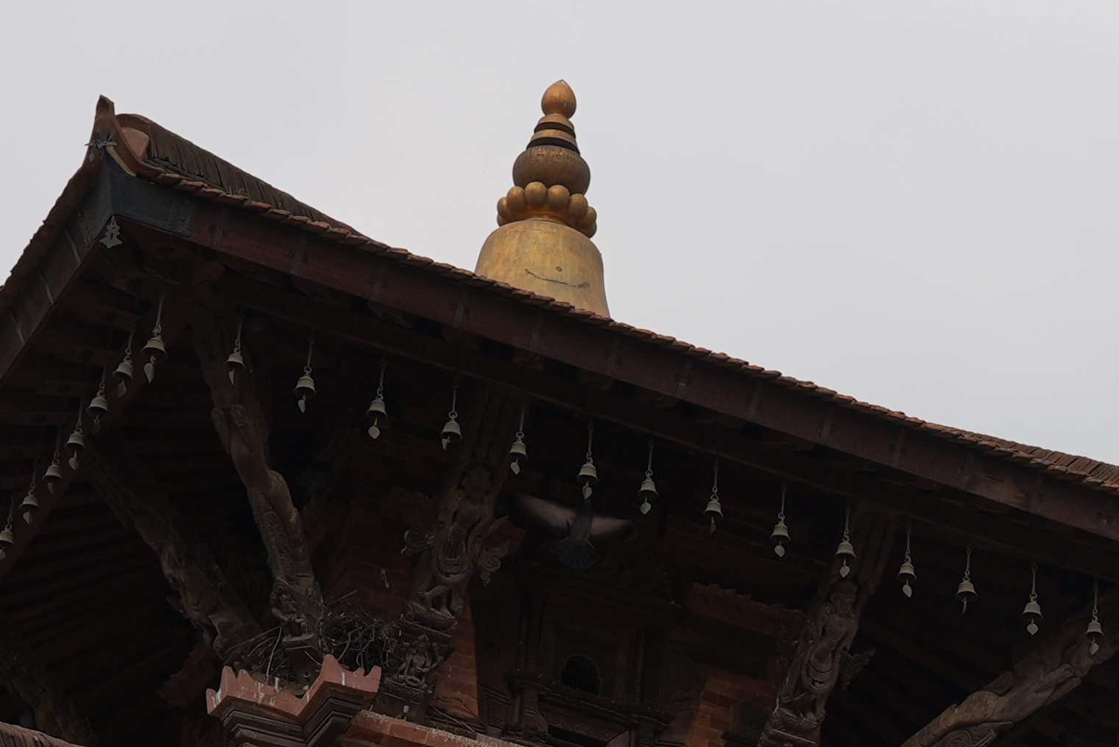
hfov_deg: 11.6
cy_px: 1038
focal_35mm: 170
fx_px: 5284
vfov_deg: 8.0
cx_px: 1615
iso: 100
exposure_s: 1/320
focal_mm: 37
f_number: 7.1
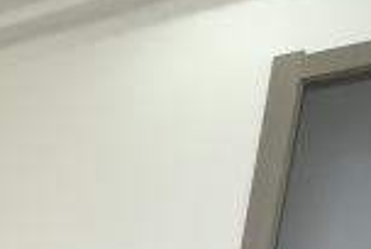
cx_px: -530
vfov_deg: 14.0
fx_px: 733
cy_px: 583
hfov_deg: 15.0
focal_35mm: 71
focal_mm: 1.76
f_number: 2.2
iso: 160
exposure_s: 1/100
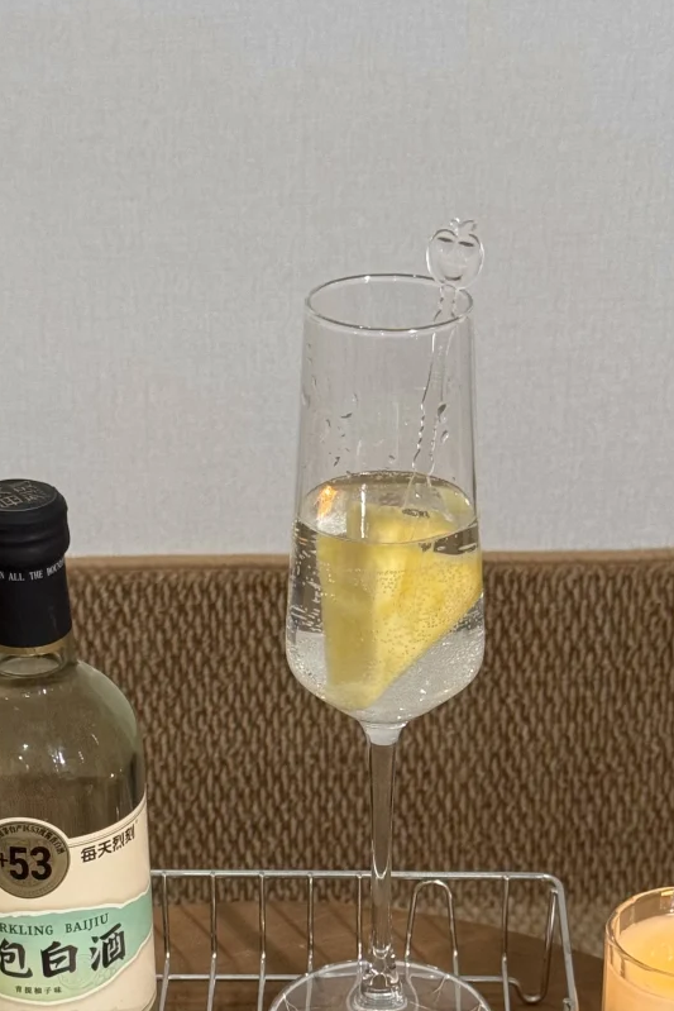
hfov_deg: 15.2
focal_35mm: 90
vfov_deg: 22.1
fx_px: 2526
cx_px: 291
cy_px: 892
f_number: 1.78
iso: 250
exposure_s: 1/60
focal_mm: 6.76
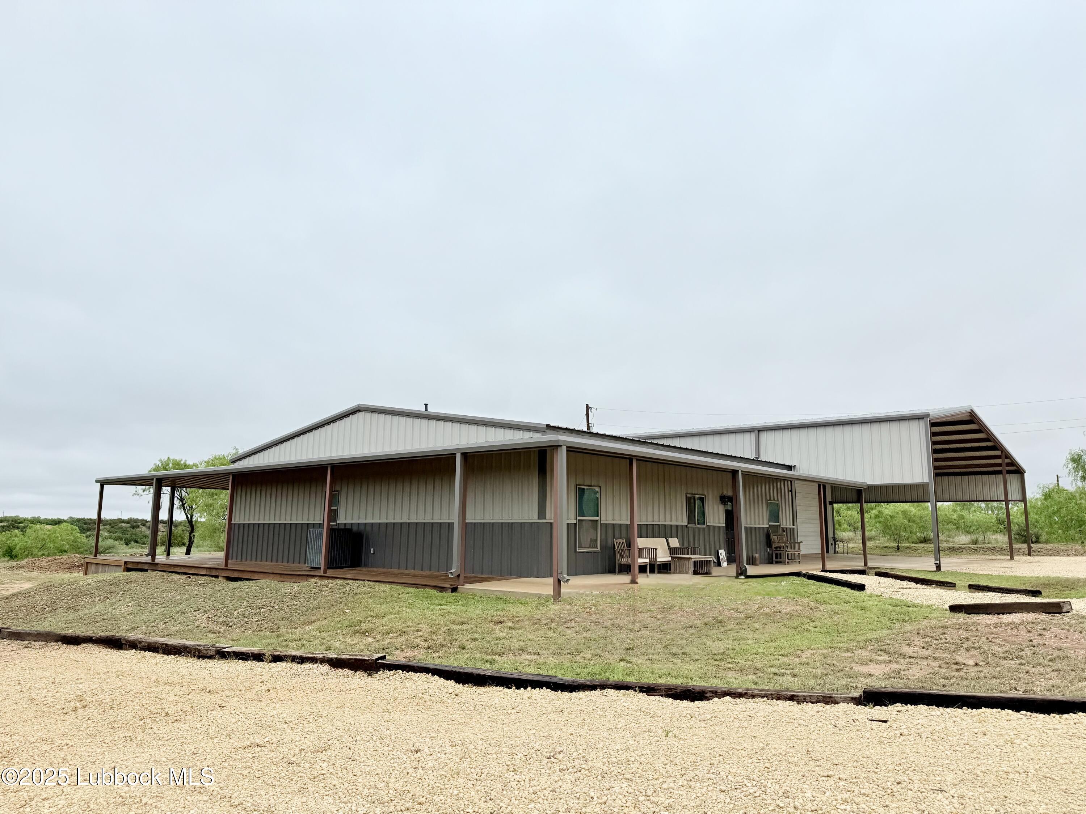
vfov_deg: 56.8
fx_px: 753
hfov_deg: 71.6
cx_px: 543
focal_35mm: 24
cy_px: 407
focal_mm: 6.76
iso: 80
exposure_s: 1/3279
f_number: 1.78
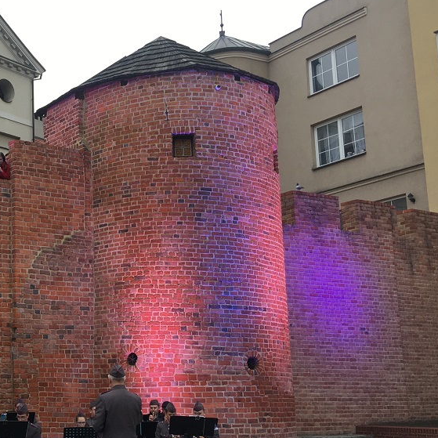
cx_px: 21
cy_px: 241
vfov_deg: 31.1
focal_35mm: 55
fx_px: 787
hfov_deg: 29.4
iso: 32
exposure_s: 1/50
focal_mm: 4.15
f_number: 2.2
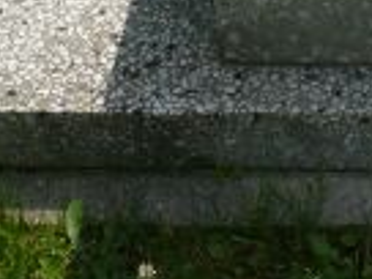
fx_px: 1773
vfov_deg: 8.4
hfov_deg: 11.3
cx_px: 607
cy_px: -326
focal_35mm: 165
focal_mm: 7.4
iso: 100
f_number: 6.3
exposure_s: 1/400
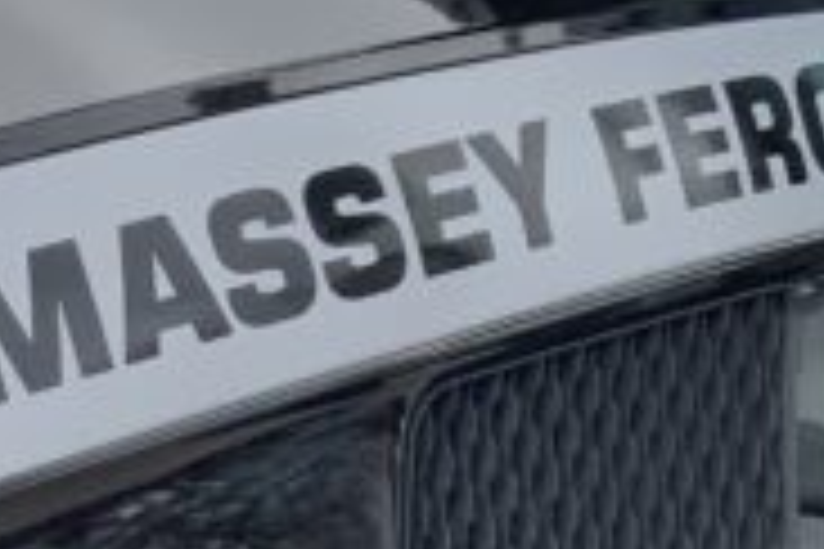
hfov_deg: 11.7
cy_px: 842
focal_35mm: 169
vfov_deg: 8.0
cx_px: -324
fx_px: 3868
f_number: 1.8
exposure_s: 1/962
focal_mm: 3
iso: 16
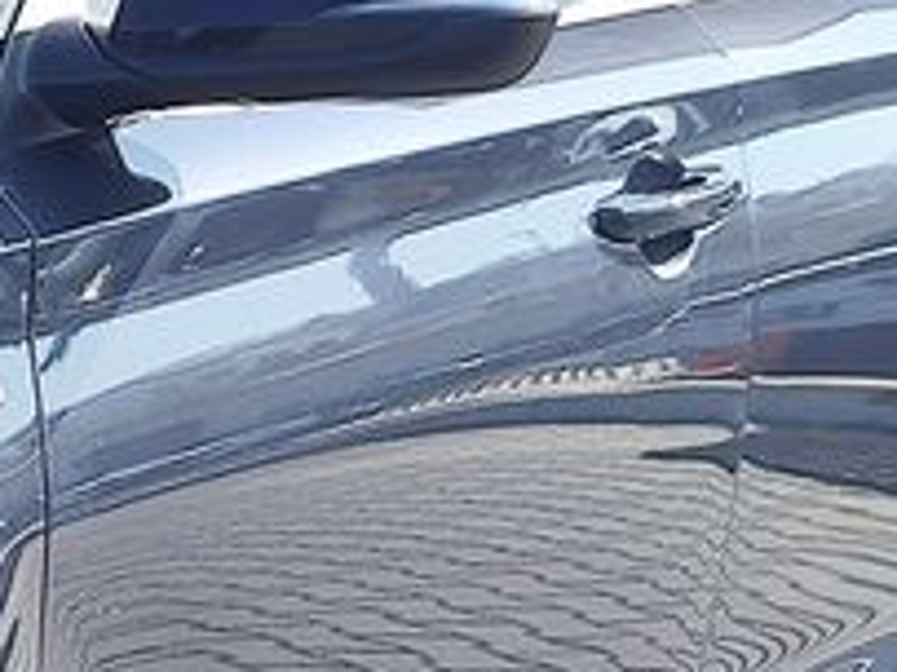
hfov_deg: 12.5
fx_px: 3522
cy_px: 632
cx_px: -963
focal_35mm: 136
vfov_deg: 10.8
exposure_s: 1/483
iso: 50
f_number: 1.69
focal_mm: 7.01
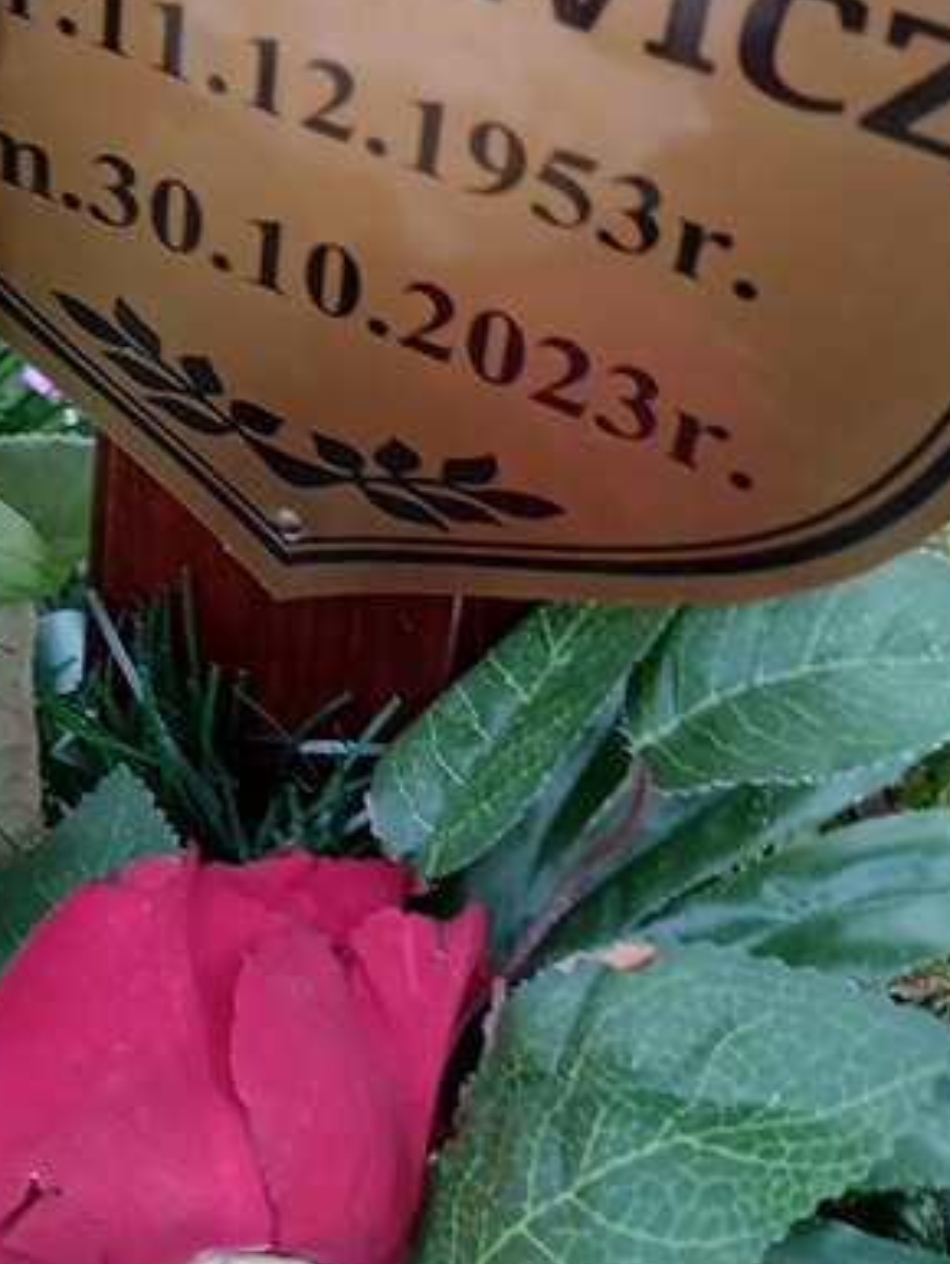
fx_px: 2522
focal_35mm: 69
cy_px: -108
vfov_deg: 26.1
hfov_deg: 21.2
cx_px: 265
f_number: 1.8
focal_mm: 4.6
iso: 125
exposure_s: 1/50
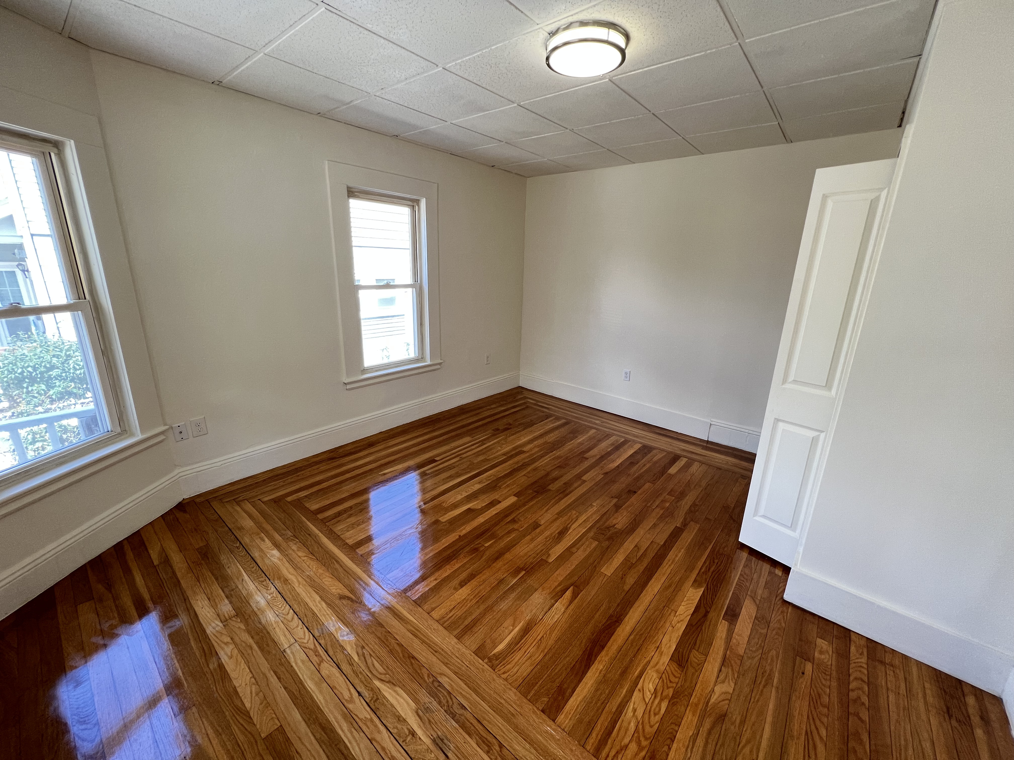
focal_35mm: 13
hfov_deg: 106.2
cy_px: 380
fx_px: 381
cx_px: 507
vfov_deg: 89.9
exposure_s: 1/99
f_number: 1.8
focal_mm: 1.57
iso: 80
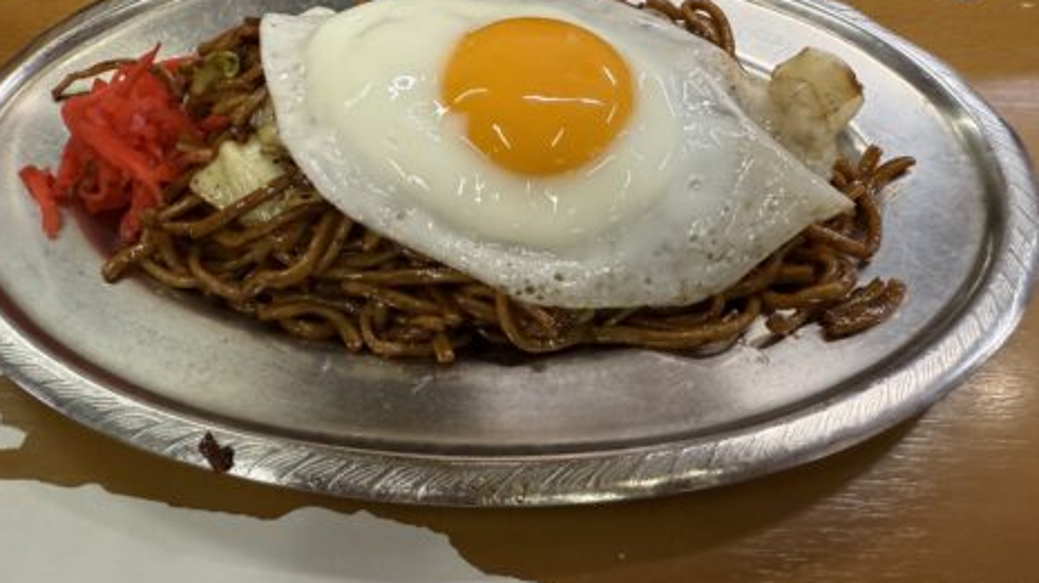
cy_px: 232
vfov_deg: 42.6
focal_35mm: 27
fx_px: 743
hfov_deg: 69.9
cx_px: 505
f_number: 2.2
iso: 200
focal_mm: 2.22
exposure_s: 1/50
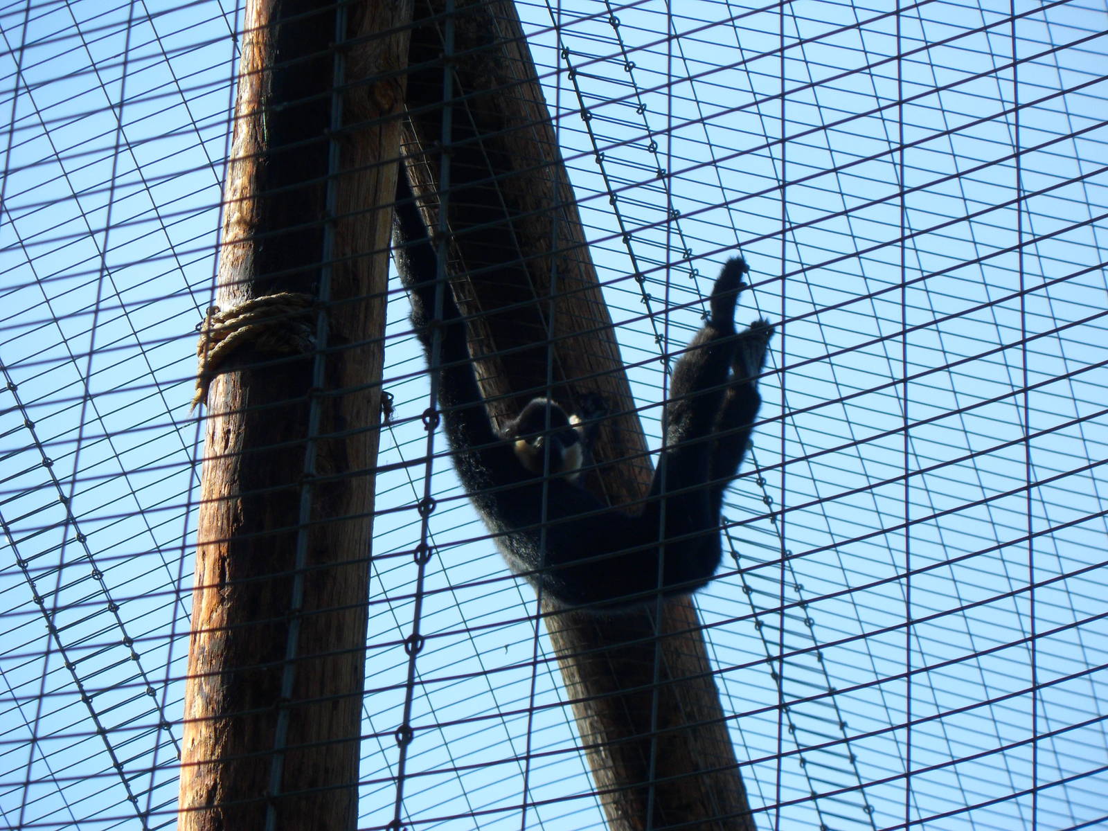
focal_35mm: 270
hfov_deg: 7.3
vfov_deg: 5.5
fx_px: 8642
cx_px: 554
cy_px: 416
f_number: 5.9
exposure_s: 1/250
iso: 80
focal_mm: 46.8
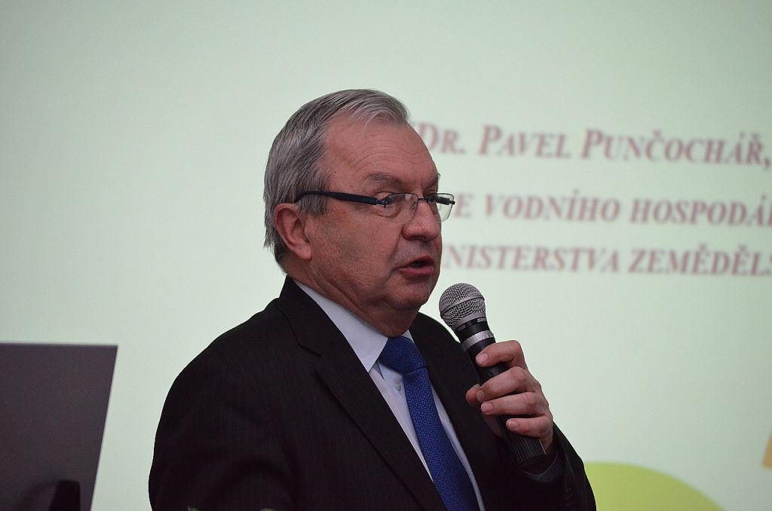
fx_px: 3852
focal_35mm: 180
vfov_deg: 7.6
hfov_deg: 11.4
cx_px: 386
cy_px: 256
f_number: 4.8
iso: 3200
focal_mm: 120
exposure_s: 1/60
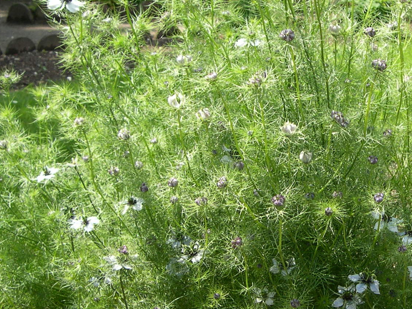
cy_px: 183
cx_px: 234
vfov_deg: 25.6
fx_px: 678
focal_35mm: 57
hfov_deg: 33.7
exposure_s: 1/528
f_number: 2.8
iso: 100
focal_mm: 8
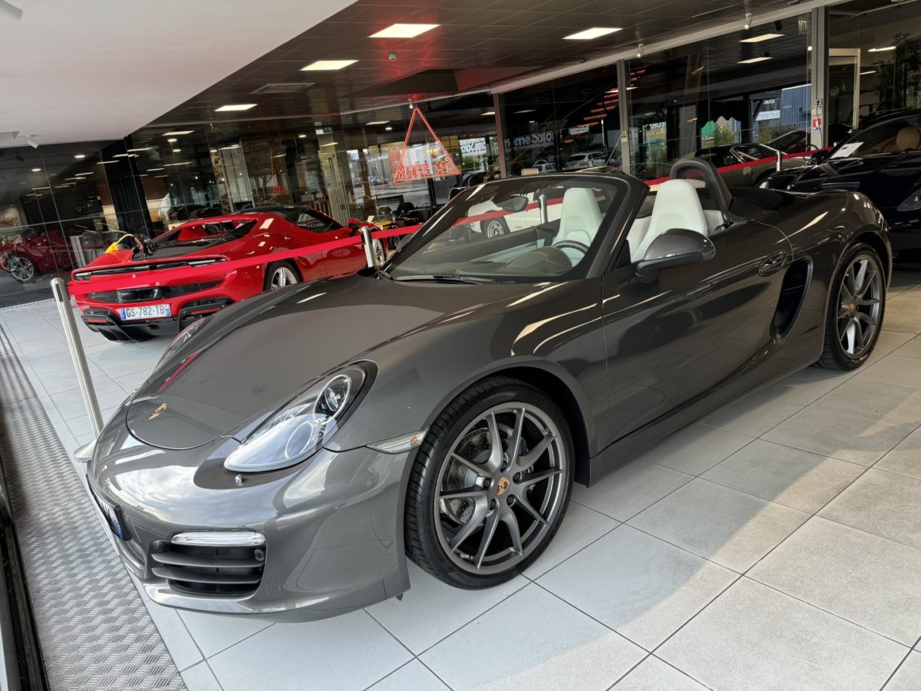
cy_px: 346
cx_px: 460
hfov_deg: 71.6
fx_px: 639
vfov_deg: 56.8
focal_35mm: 24
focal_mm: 6.76
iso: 100
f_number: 1.78
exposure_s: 1/100
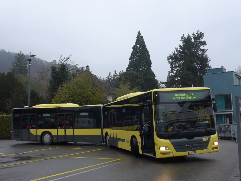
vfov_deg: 35.1
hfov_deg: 45.8
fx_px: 285
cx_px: 120
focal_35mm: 41
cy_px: 90
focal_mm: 8.4
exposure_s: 1/200
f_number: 2.8
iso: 80
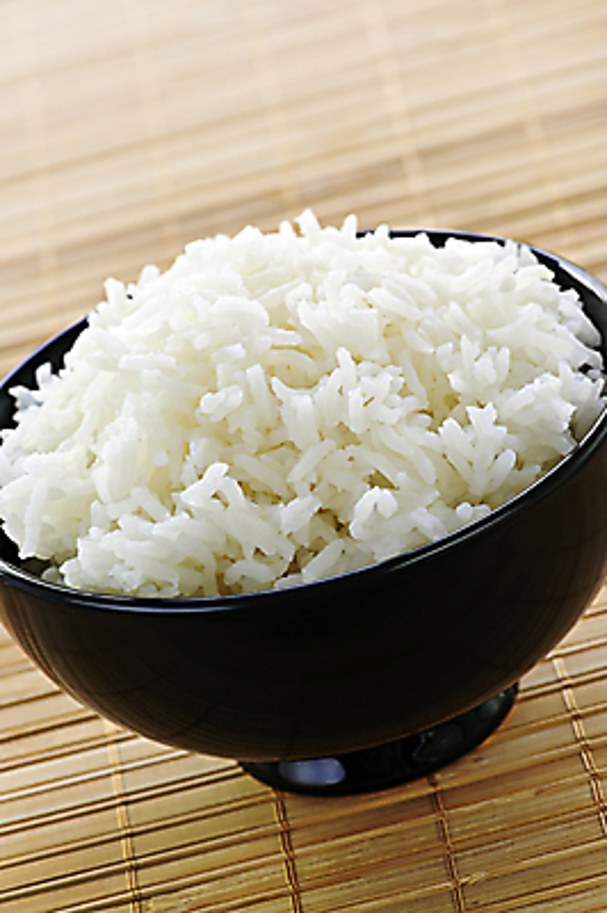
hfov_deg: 8.7
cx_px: 304
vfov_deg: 13.1
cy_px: 456
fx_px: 3990
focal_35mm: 158
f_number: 10
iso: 200
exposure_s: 1/13
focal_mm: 105
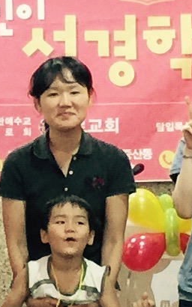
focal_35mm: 245
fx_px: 2053
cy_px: 155
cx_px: 62
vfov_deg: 8.6
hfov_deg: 5.4
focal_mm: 4.15
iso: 80
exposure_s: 1/15
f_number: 2.2
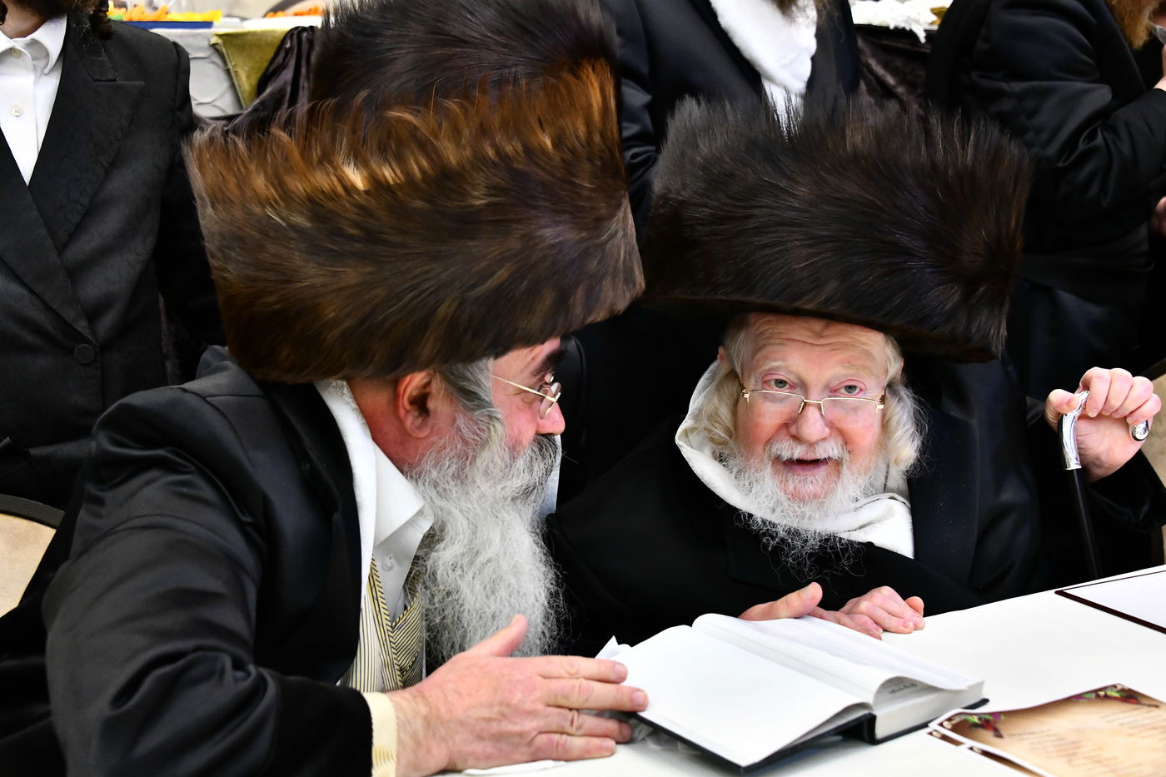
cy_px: 388
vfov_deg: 26.0
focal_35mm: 52
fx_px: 1684
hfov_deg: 38.2
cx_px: 583
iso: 3200
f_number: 5.6
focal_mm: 52
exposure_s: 1/100
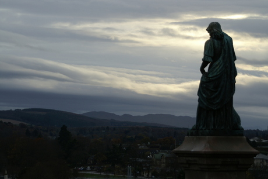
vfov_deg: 10.1
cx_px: 134
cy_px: 90
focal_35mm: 135
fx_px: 1004
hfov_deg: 15.2
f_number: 6.3
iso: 100
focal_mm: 90
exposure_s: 1/320
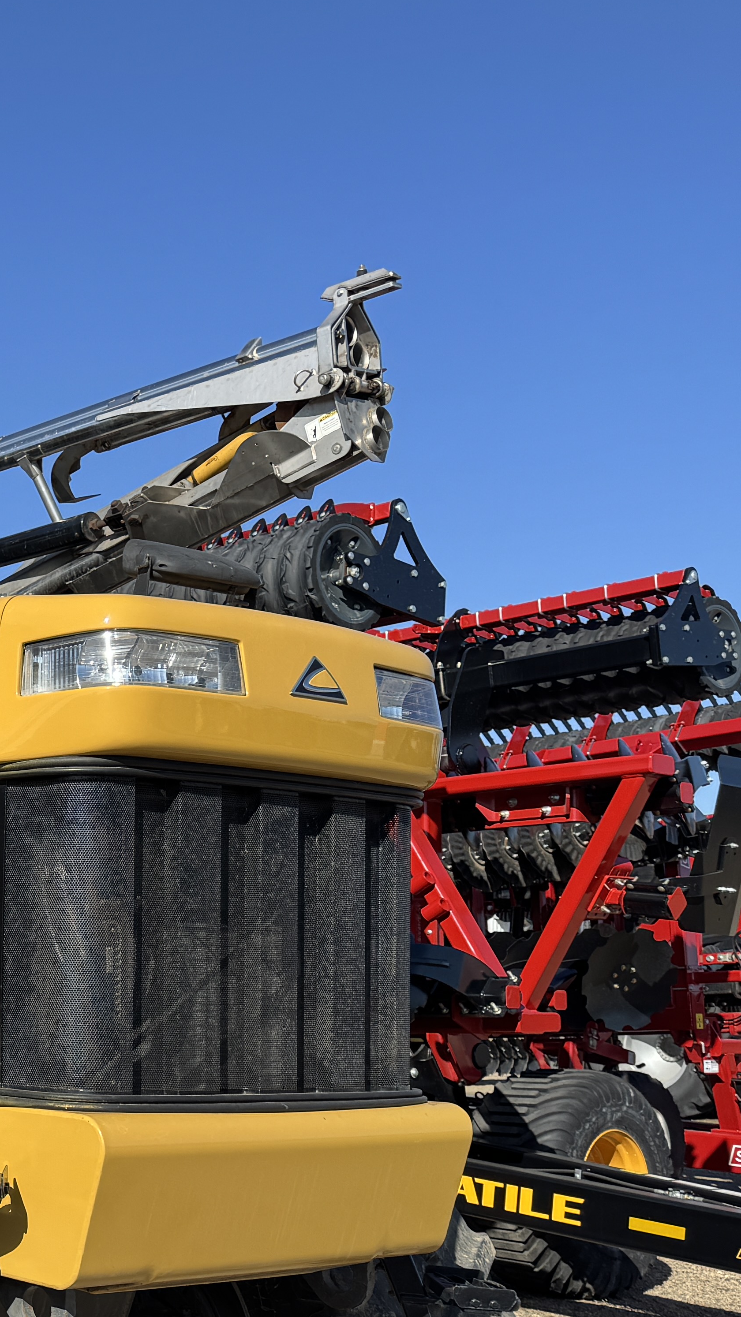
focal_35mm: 50
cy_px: 877
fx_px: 1747
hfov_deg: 20.5
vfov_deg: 40.8
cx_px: -372
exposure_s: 1/3247
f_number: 1.78
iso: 80
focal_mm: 6.76
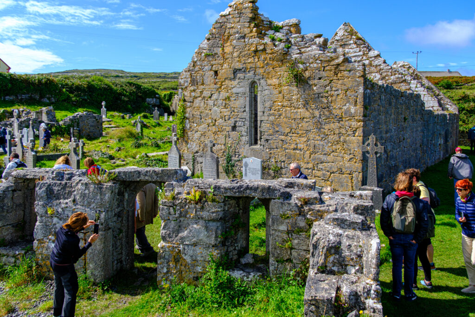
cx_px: 238
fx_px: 356
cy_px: 158
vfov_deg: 47.9
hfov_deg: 67.4
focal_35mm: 27
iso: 125
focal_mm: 18
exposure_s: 1/280
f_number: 8
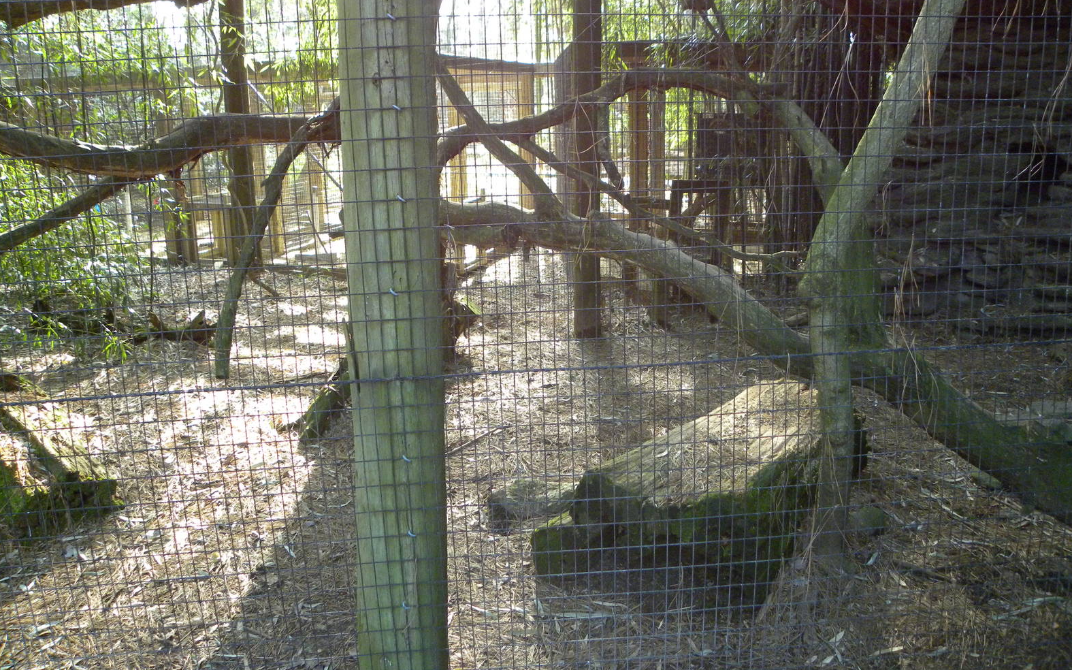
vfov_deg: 44.3
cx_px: 535
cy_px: 274
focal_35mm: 28
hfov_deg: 66.5
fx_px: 818
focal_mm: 4.6
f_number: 2.8
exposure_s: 1/74.3
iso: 382
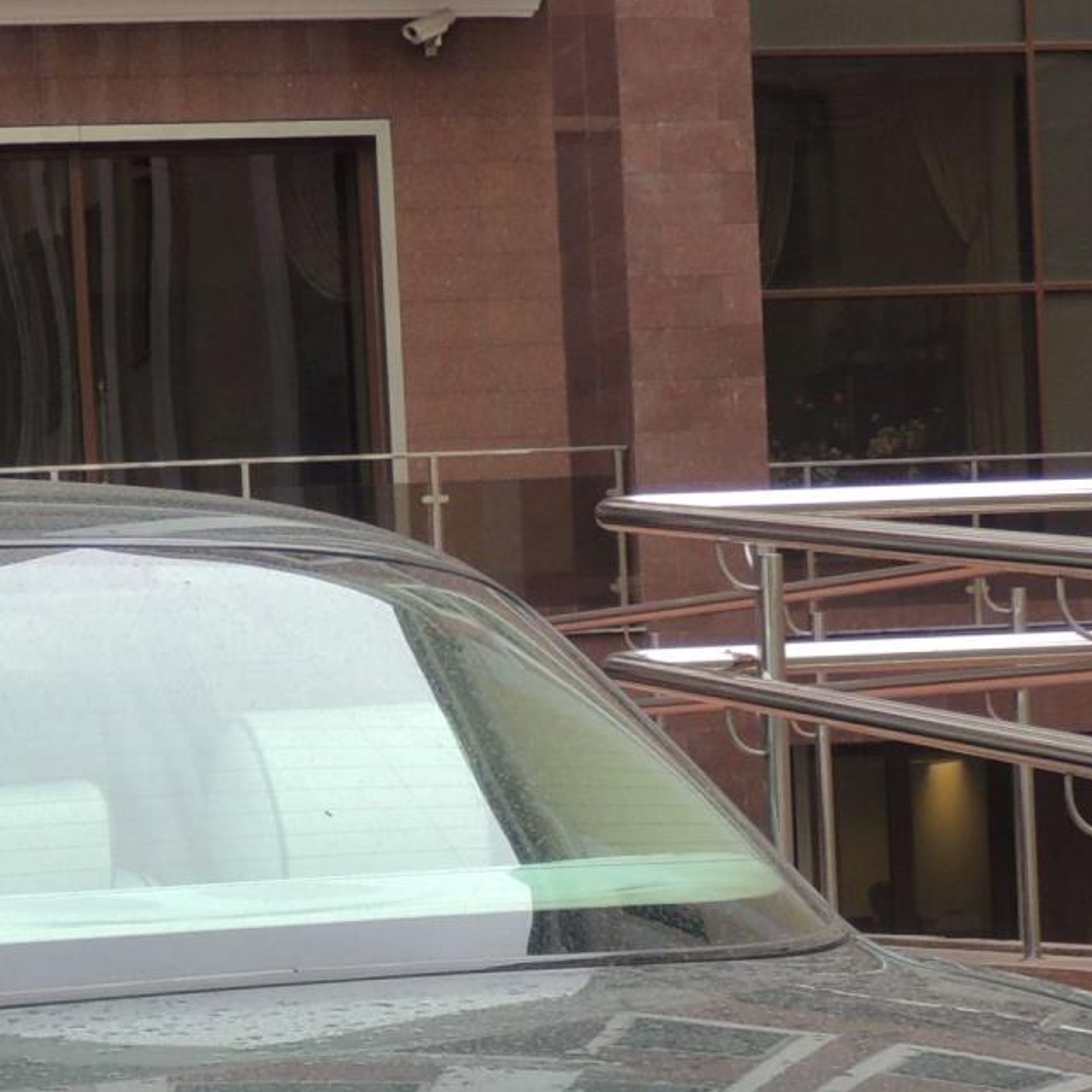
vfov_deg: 14.2
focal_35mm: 120
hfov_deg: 14.3
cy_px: 1256
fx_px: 4283
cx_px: 41
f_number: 3.4
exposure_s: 1/100
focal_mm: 7.6
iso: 100
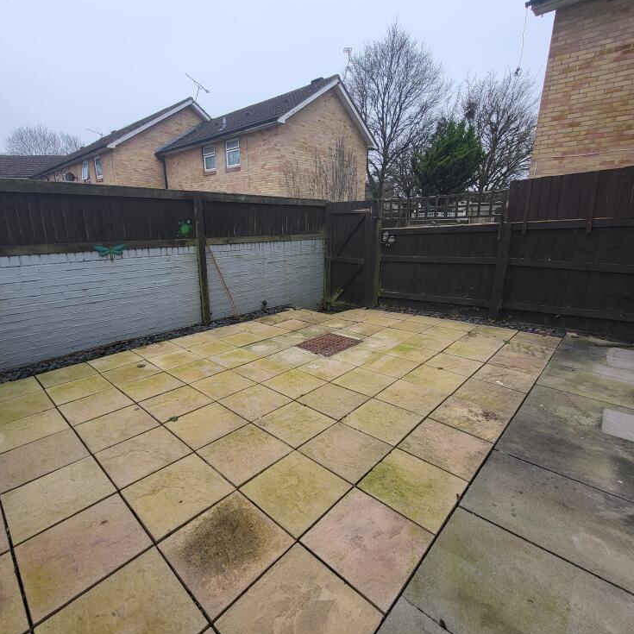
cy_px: 313
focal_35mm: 16
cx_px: 289
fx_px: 332
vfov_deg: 87.4
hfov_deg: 87.2
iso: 40
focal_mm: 1.74
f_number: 2.2
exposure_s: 1/100
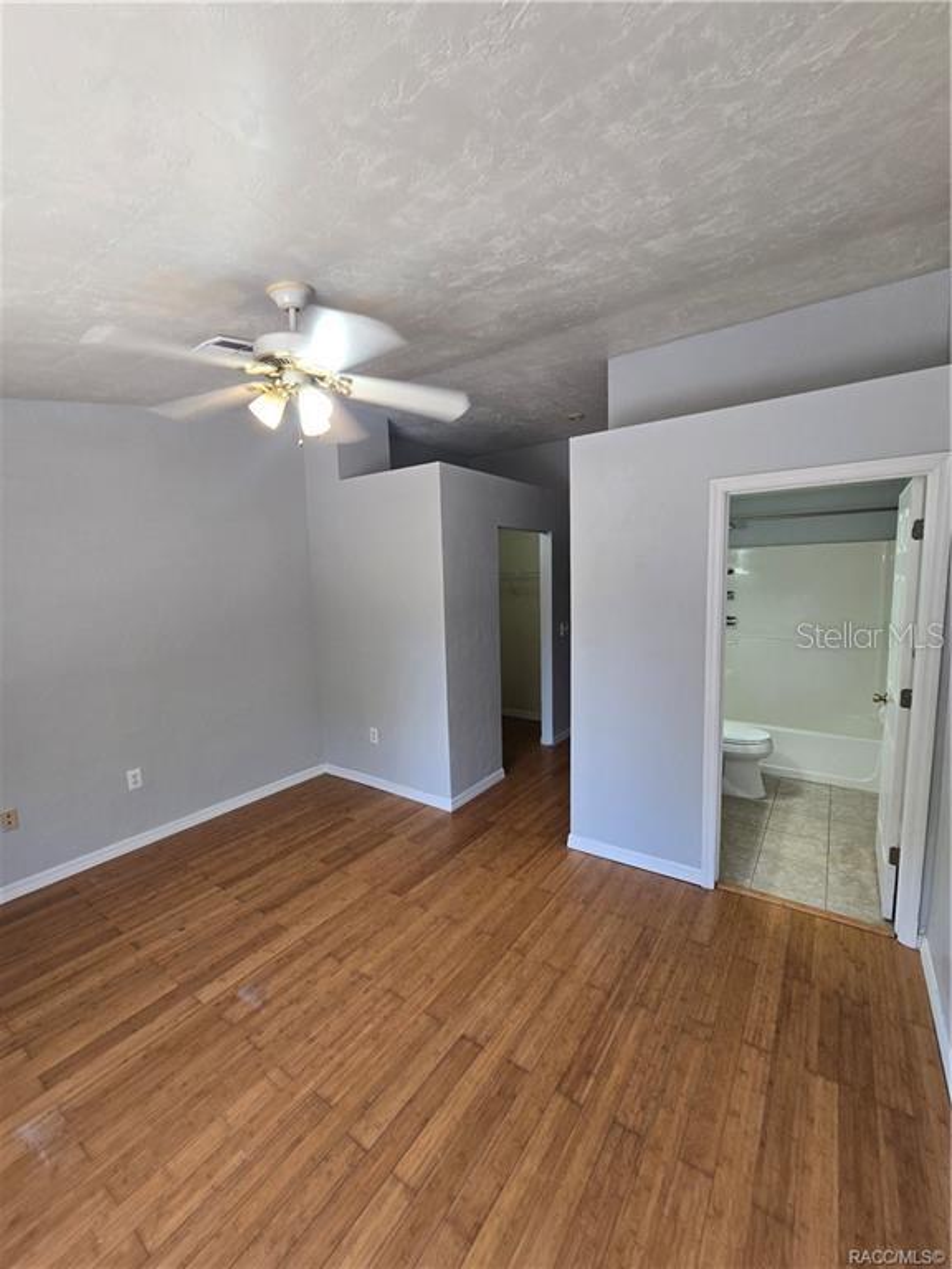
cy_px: 634
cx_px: 476
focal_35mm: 13
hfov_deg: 89.9
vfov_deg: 106.2
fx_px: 477
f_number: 2.2
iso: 64
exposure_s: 1/50
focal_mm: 2.2
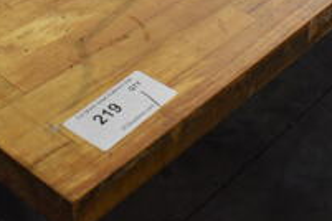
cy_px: -96
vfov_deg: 15.5
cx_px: 206
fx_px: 756
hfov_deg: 24.7
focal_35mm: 82
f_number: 3.5
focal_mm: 18
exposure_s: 1/125
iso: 800
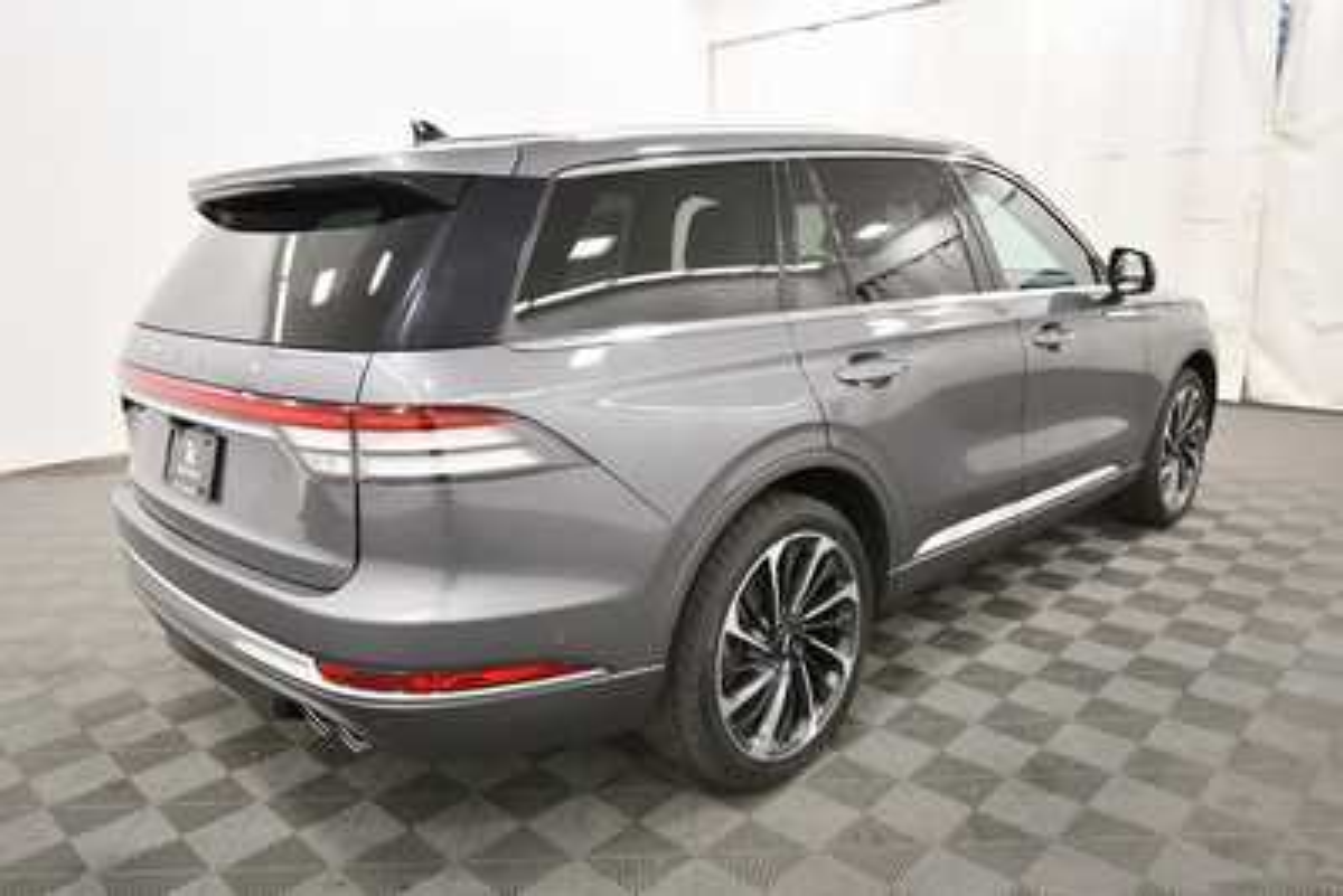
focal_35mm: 25
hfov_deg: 71.5
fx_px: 933
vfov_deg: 51.3
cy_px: 448
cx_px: 672
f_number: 5.3
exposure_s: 1/125
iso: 1400
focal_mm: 17
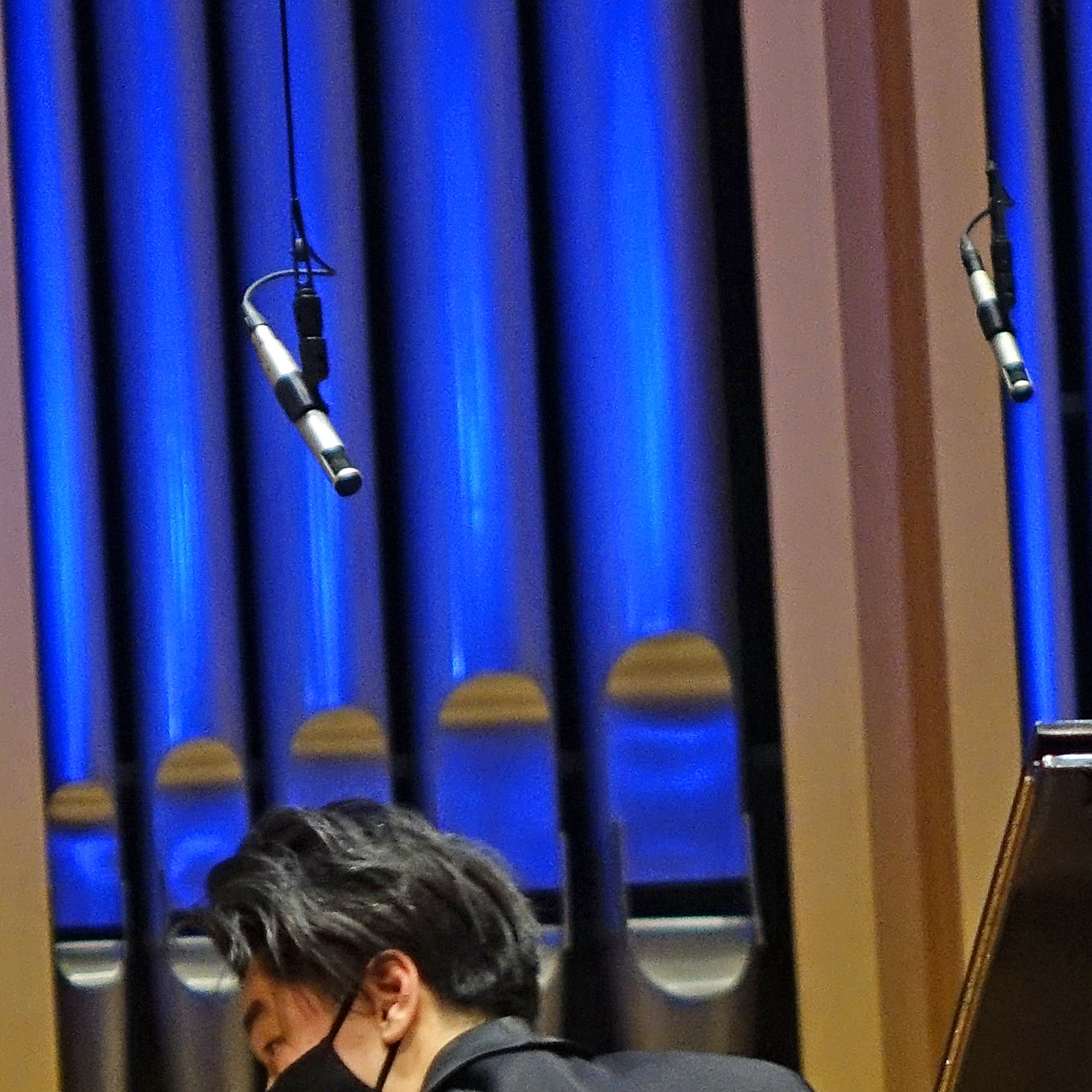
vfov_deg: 3.6
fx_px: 17524
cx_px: 399
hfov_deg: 3.6
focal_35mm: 491
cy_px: 1831
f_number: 2.8
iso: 800
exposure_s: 1/160
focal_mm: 52.54
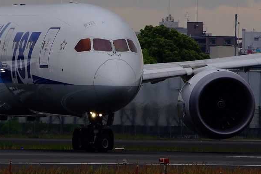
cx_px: 95
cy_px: 51
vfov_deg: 2.0
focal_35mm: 687
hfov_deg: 3.0
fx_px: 4985
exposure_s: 1/1600
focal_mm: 270
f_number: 9
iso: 400
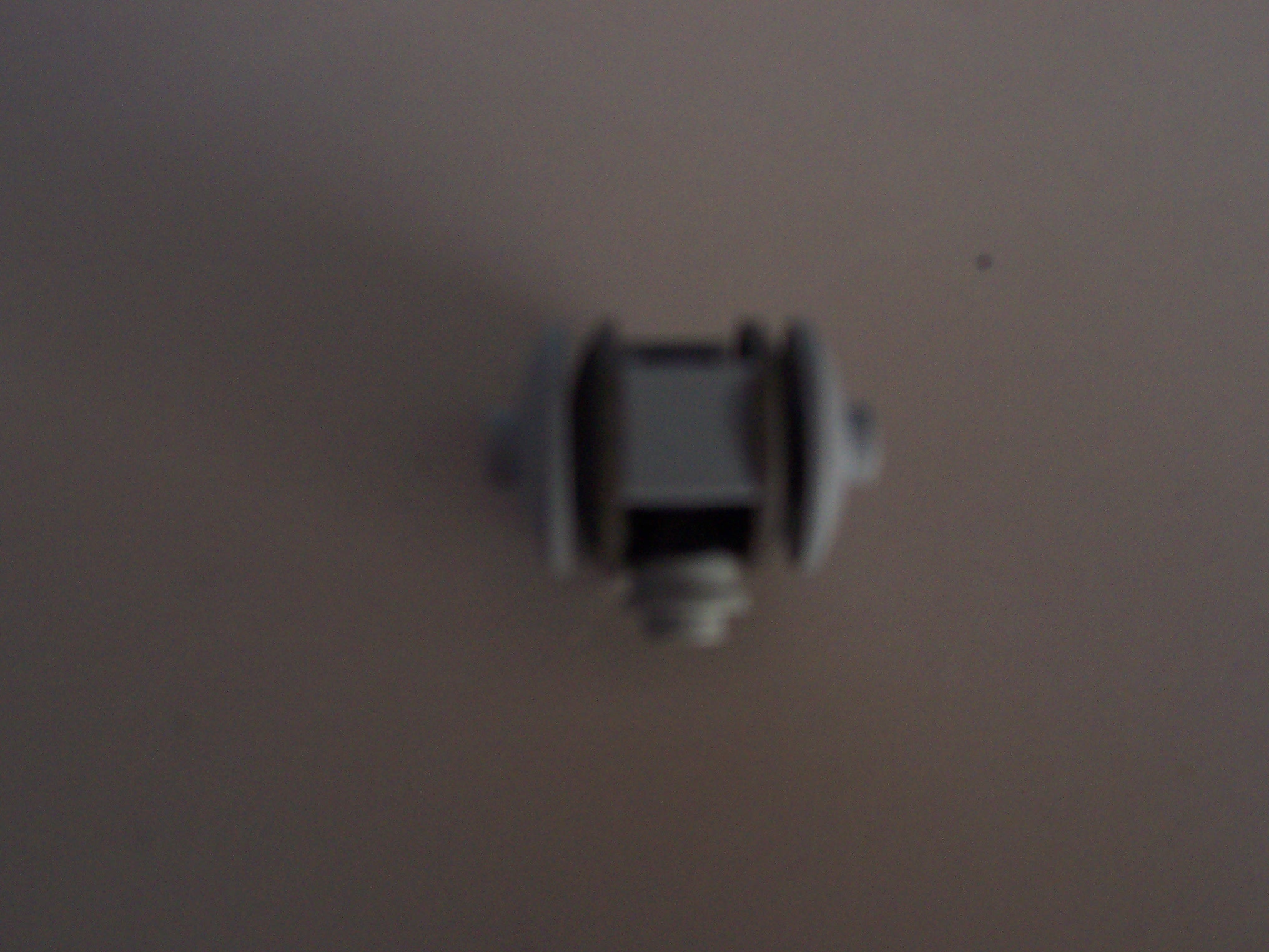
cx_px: 634
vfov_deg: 38.7
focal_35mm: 37
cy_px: 476
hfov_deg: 50.1
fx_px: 1356
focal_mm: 5.6
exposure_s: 1/15
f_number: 2.8
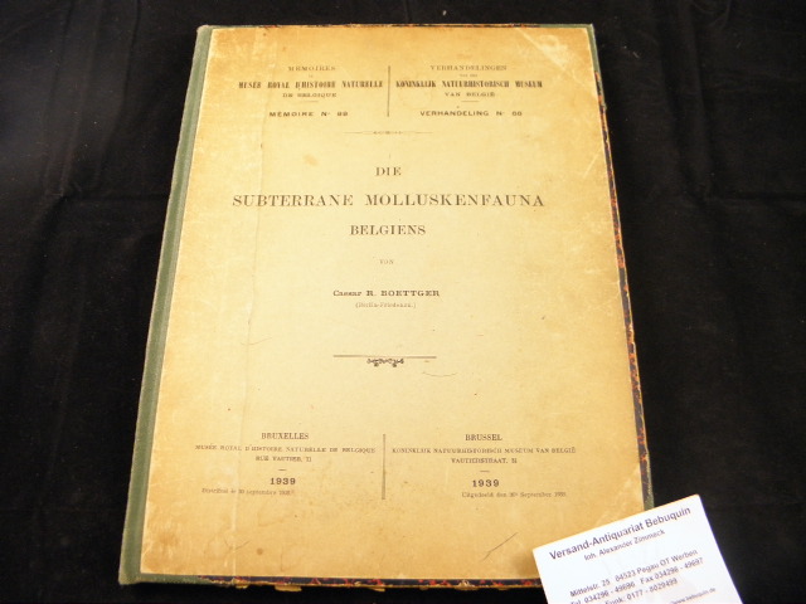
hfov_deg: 61.7
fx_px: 675
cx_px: 403
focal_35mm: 29
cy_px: 302
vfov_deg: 48.2
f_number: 3.5
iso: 200
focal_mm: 5.2
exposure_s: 1/30
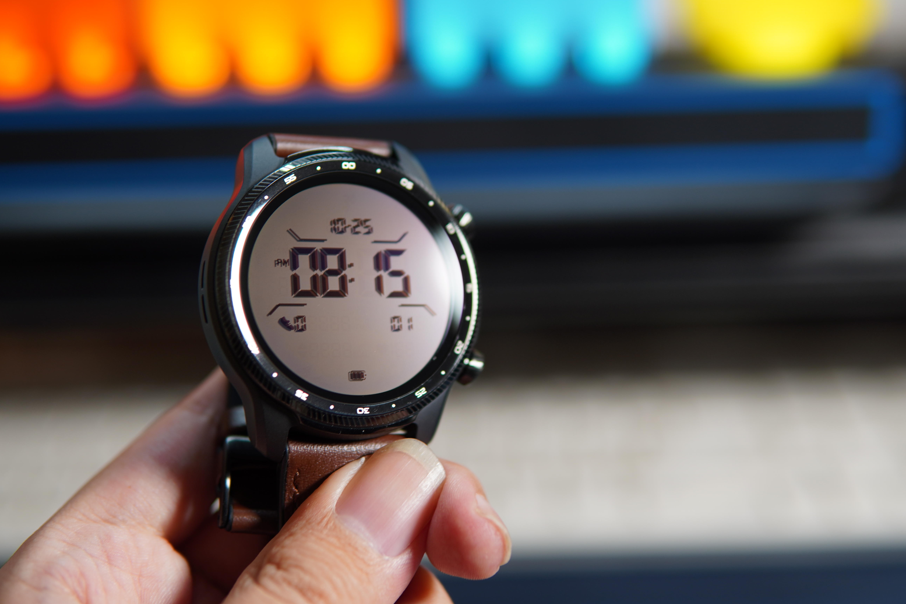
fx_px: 1309
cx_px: 474
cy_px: 290
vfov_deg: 26.0
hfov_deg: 38.2
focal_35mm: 52
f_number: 2
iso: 100
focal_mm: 30
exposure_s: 1/50
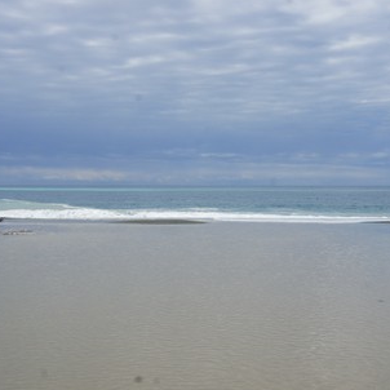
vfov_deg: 27.7
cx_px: 220
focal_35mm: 62
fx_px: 790
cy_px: 195
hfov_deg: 27.7
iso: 200
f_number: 13
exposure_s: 1/320
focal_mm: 32
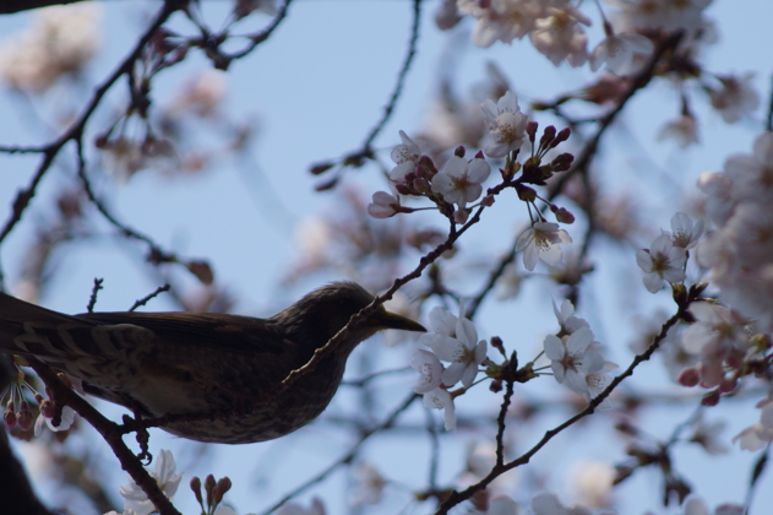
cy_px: 336
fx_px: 15666
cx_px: 469
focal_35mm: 730
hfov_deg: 2.8
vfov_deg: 1.9
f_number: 5.6
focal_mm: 300
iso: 100
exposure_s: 1/500
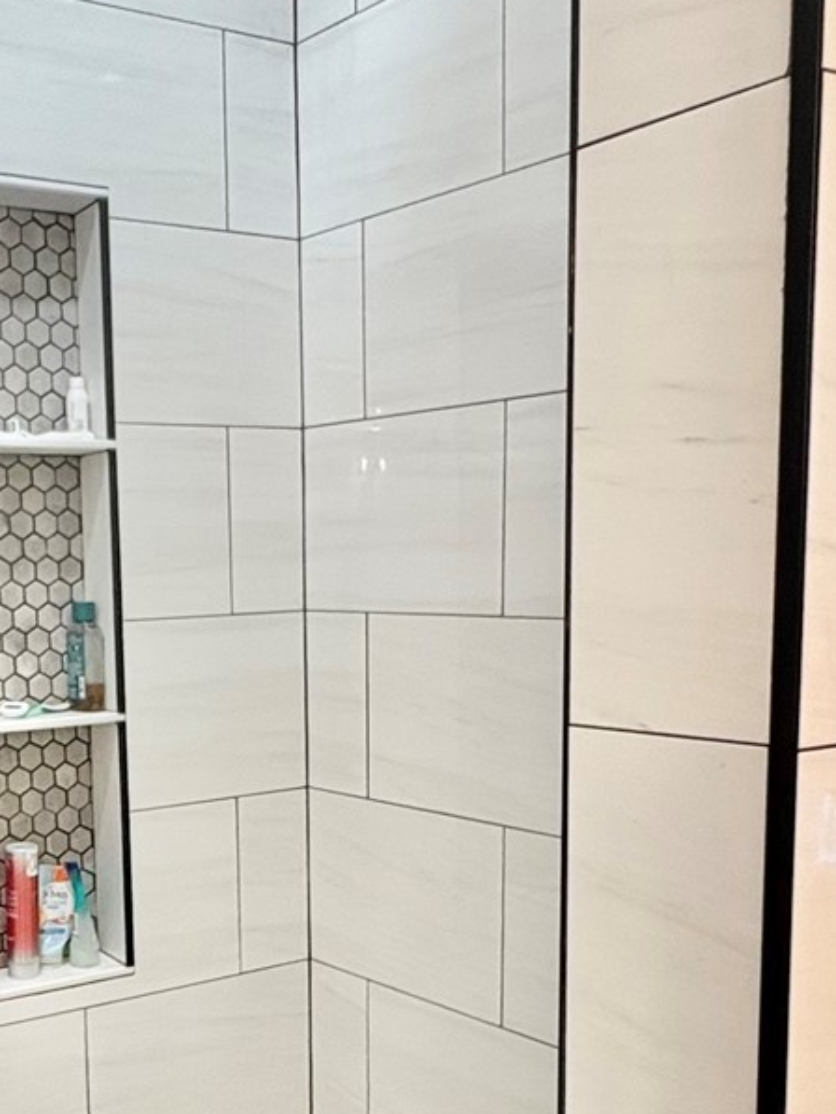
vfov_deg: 41.5
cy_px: 750
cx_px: 174
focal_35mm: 45
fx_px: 1449
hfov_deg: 31.4
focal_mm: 2.22
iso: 125
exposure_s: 1/60
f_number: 2.2
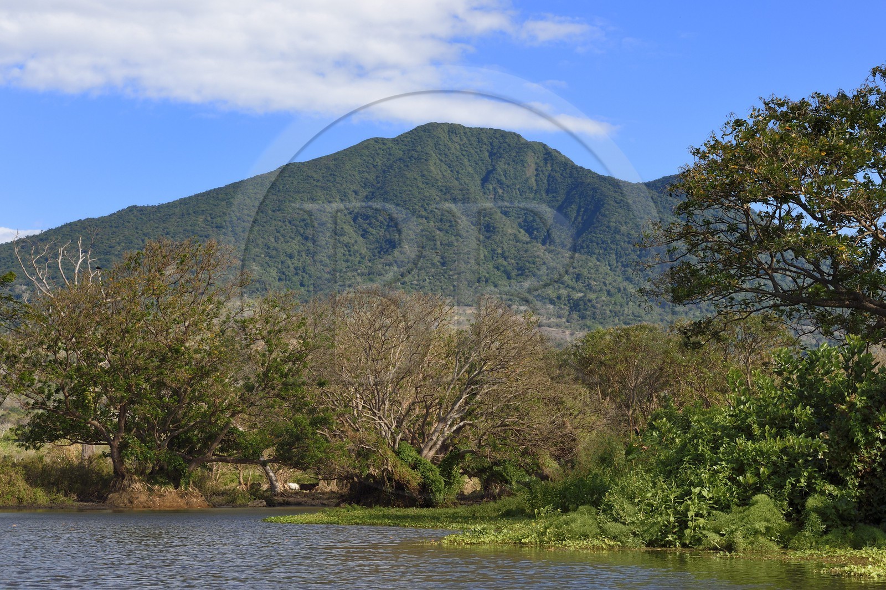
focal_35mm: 70
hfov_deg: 28.9
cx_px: 443
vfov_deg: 19.4
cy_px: 295
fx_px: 1721
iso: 400
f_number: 14
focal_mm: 70
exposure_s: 1/400
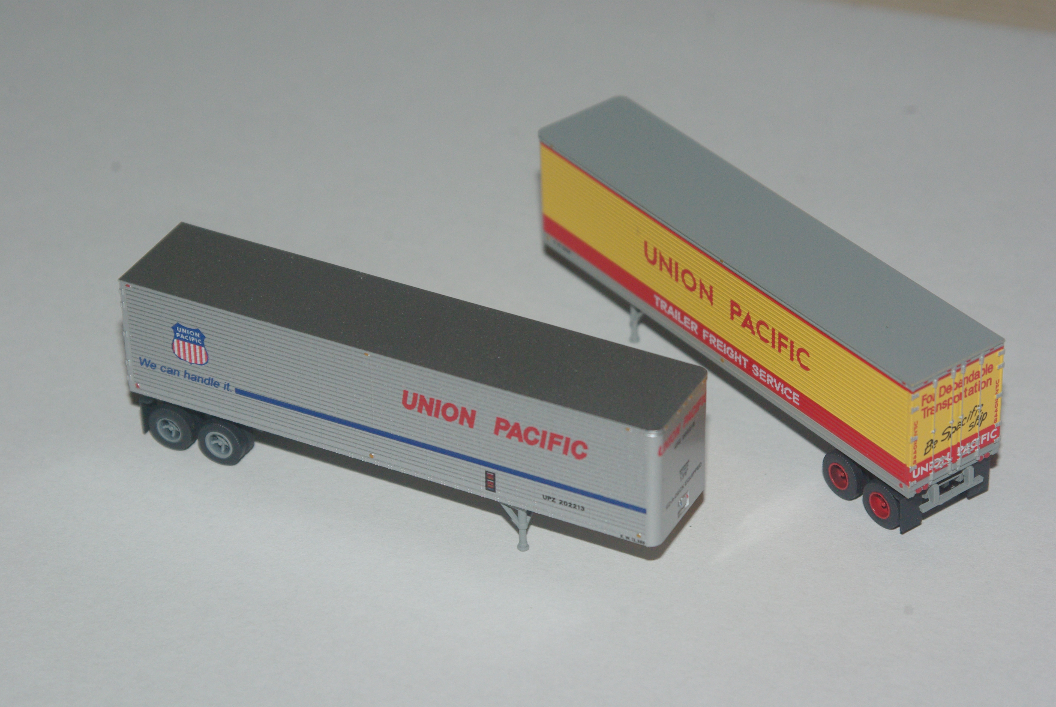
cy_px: 354
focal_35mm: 132
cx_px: 528
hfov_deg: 15.5
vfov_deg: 10.4
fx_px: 3877
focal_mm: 88
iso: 800
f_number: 8
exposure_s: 1/90
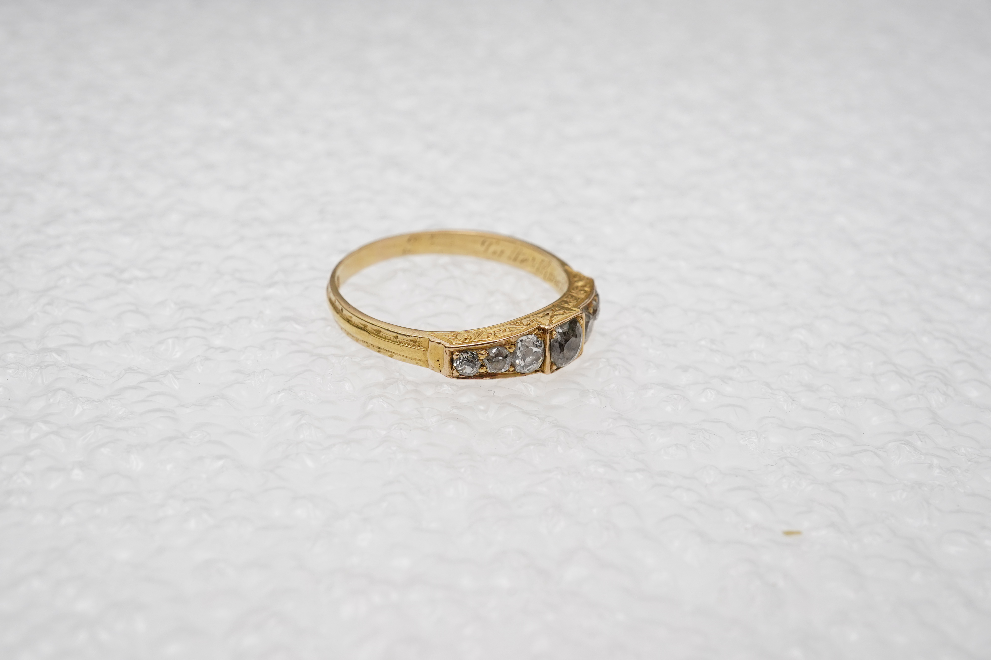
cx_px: 496
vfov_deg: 29.9
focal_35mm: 45
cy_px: 330
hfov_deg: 43.6
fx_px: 1239
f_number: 20
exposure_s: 1/125
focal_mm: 30
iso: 400
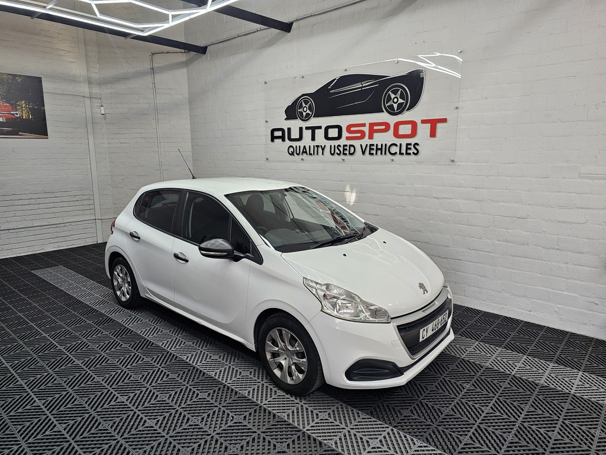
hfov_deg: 73.9
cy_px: 228
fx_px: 403
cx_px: 303
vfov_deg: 58.9
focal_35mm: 23
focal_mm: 6.3
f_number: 1.7
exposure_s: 1/100
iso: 80
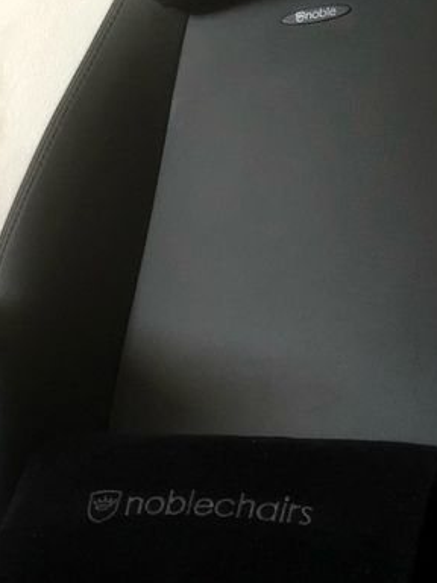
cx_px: 200
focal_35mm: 73
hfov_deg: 20.2
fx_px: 1229
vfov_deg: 26.6
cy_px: 337
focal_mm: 4
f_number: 1.8
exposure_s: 1/5
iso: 100
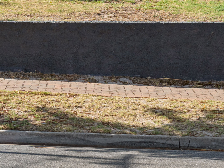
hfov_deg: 11.8
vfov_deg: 8.6
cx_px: 95
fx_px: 1087
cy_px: -102
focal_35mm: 168
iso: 400
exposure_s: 1/640
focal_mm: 46
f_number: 8
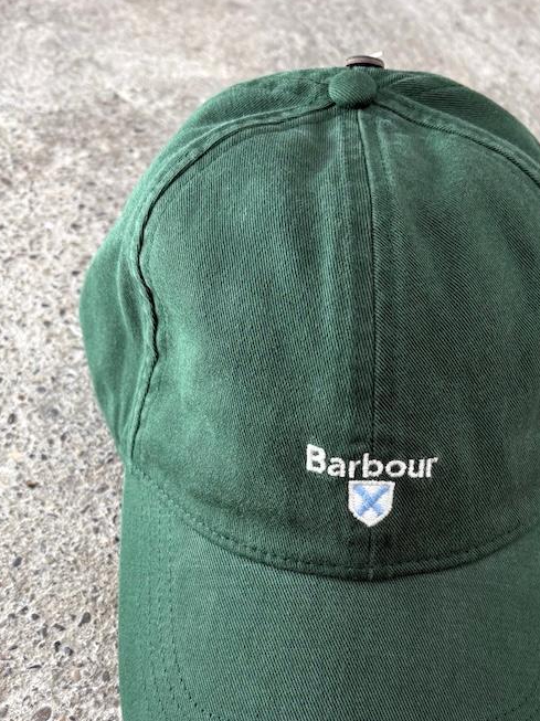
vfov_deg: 46.7
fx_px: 812
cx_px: 361
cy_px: 510
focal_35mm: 39
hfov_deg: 36.4
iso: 125
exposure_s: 1/100
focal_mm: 5.96
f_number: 1.6
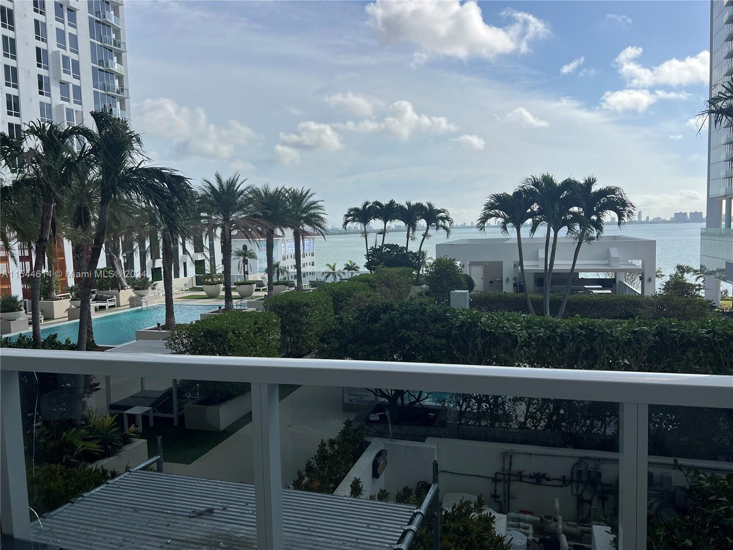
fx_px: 551
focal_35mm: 26
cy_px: 275
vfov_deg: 53.1
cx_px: 366
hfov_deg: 67.3
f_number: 1.5
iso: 50
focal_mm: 5.7
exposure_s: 1/8000
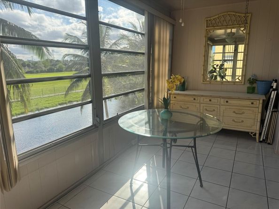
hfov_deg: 71.6
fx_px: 193
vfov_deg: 56.8
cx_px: 140
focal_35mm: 24
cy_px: 104
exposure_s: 1/1818
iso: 80
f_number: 1.78
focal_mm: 6.76
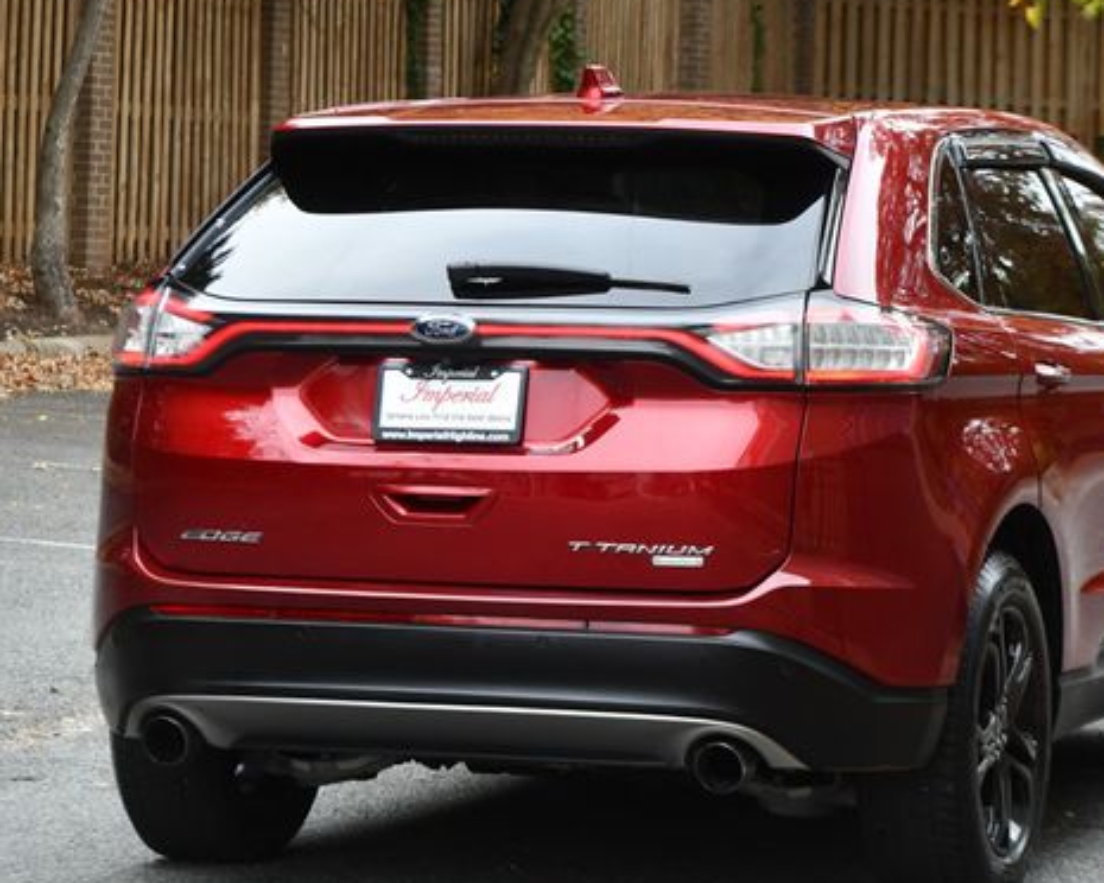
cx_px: 681
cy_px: 432
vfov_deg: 10.2
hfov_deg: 12.8
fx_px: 4934
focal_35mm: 151
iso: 400
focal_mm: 78
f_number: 5.6
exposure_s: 1/250
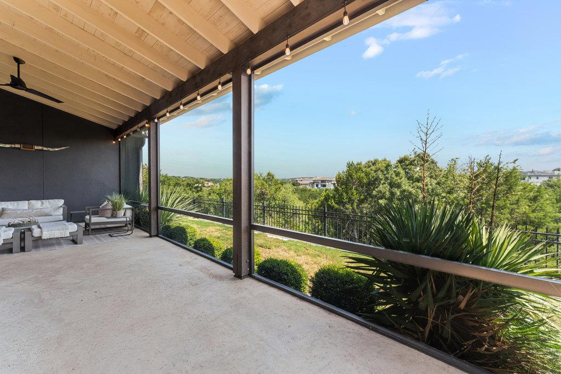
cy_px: 187
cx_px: 280
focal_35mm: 14
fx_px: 218
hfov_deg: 104.2
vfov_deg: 81.2
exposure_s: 1/50
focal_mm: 14
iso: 400
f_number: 8
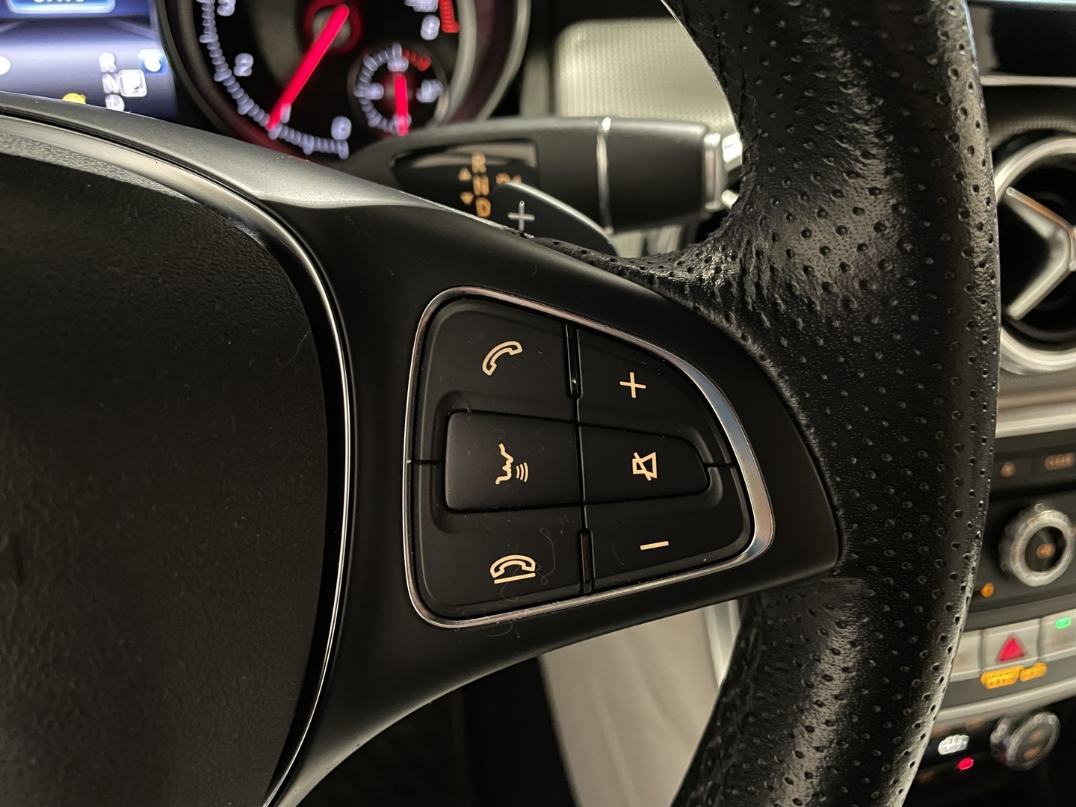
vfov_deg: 53.1
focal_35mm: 26
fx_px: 808
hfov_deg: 67.3
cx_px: 538
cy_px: 404
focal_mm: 4.2
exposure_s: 1/30
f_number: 1.6
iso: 1600
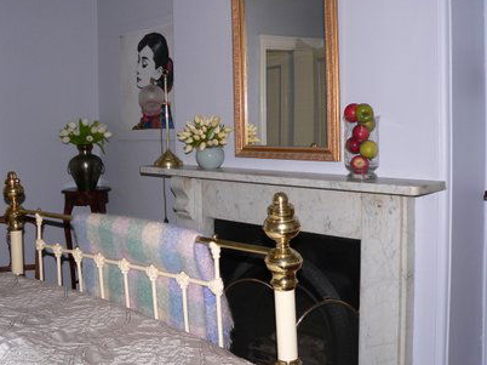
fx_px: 605
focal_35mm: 43
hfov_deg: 43.9
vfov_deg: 33.5
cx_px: 235
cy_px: 166
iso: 100
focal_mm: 6
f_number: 2.8
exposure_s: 1/60
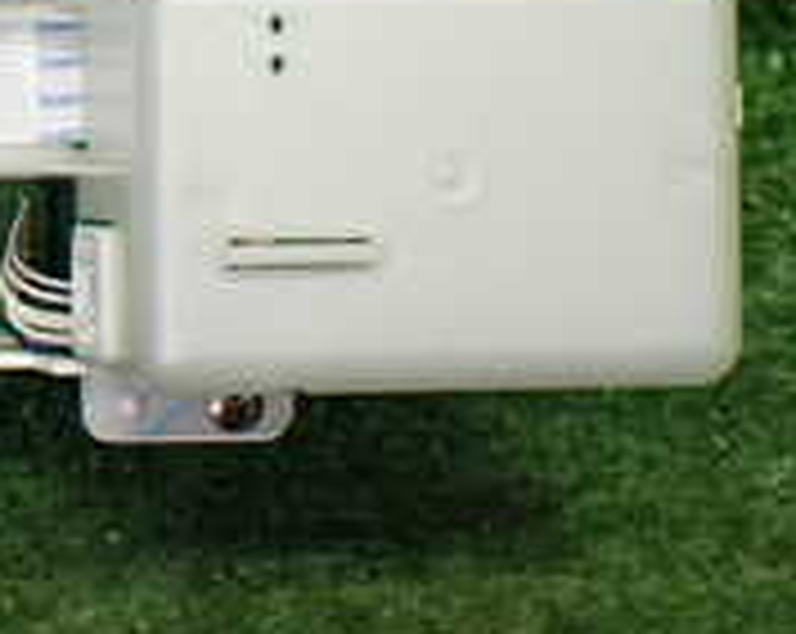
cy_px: 117
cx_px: -283
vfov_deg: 14.4
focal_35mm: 106
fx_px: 2493
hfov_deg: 16.9
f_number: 2.4
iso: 400
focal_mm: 5.79
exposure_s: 1/125
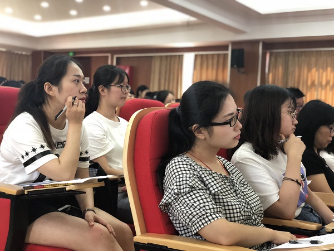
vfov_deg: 28.0
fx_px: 502
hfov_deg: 36.8
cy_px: 126
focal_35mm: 52
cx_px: 167
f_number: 2.4
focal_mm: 6
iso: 125
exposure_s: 1/50
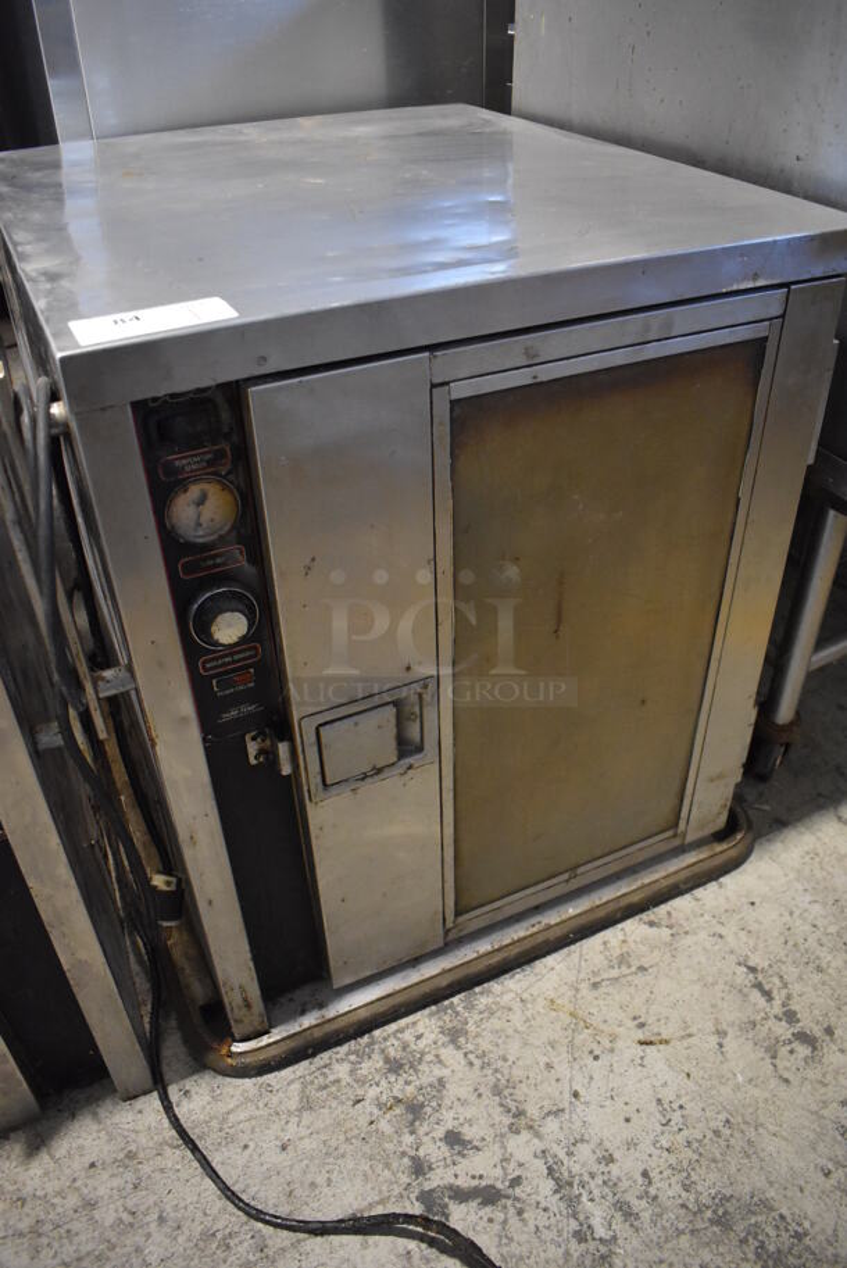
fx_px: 951
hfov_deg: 48.0
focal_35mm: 27
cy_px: 634
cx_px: 424
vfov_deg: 67.3
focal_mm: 18
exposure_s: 1/125
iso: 4000
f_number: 3.5
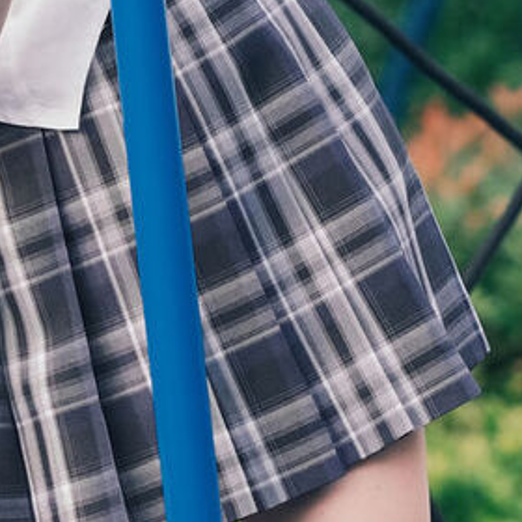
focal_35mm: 402
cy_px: 103
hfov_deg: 4.4
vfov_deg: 4.4
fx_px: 6858
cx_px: -24
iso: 400
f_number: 2.5
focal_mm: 56
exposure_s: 1/250
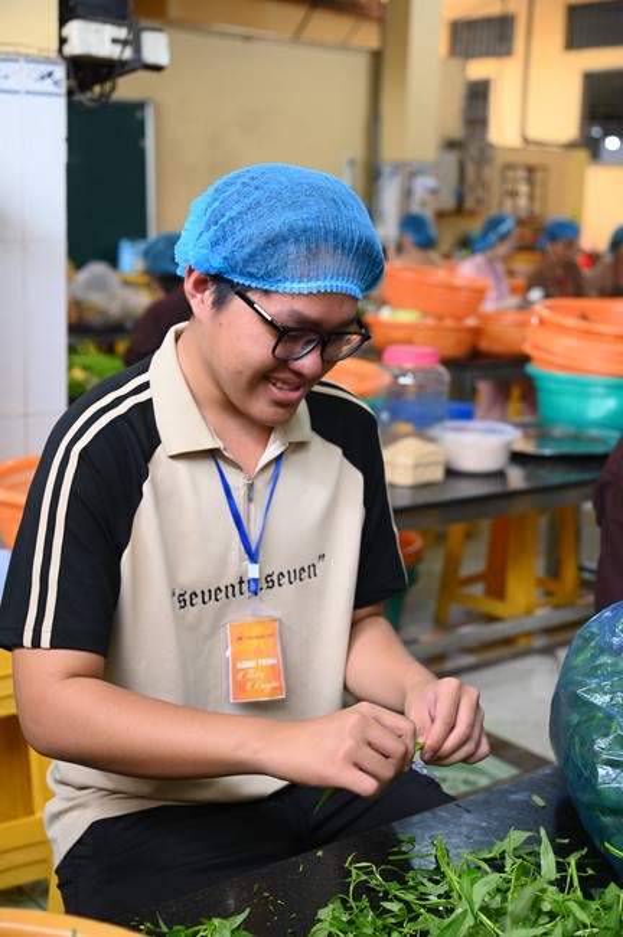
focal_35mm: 50
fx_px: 1301
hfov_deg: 26.9
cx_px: 312
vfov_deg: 39.6
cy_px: 468
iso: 2000
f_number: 4
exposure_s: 1/125
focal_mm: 50
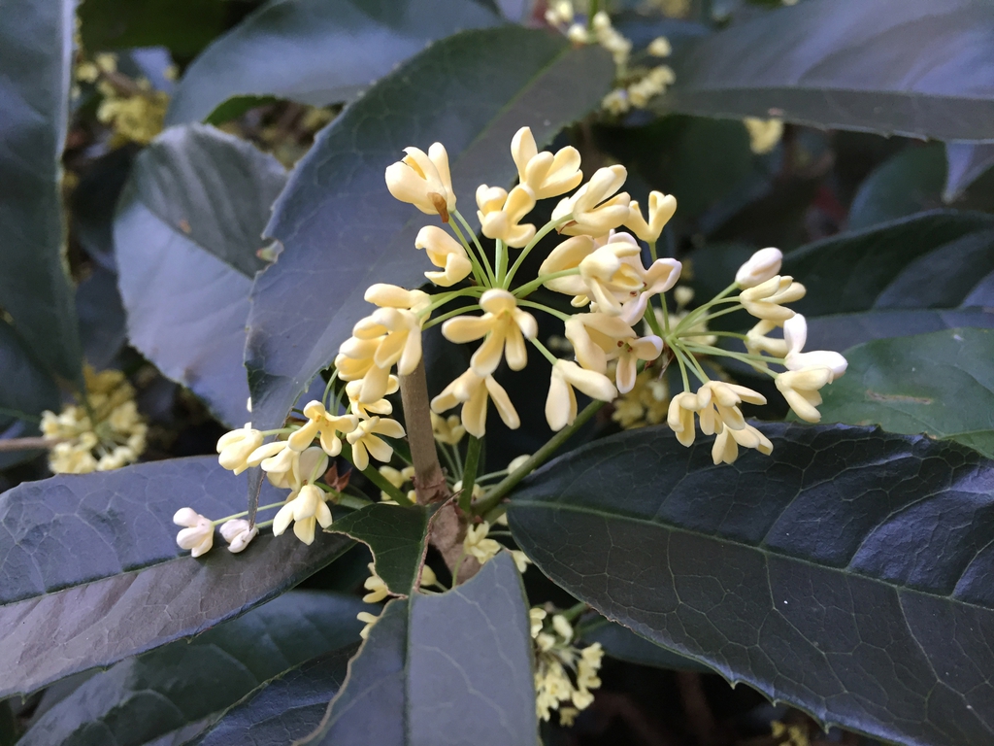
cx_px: 497
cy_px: 373
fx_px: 833
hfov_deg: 61.7
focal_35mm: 29
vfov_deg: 48.2
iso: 50
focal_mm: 4.15
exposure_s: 1/30
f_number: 2.2
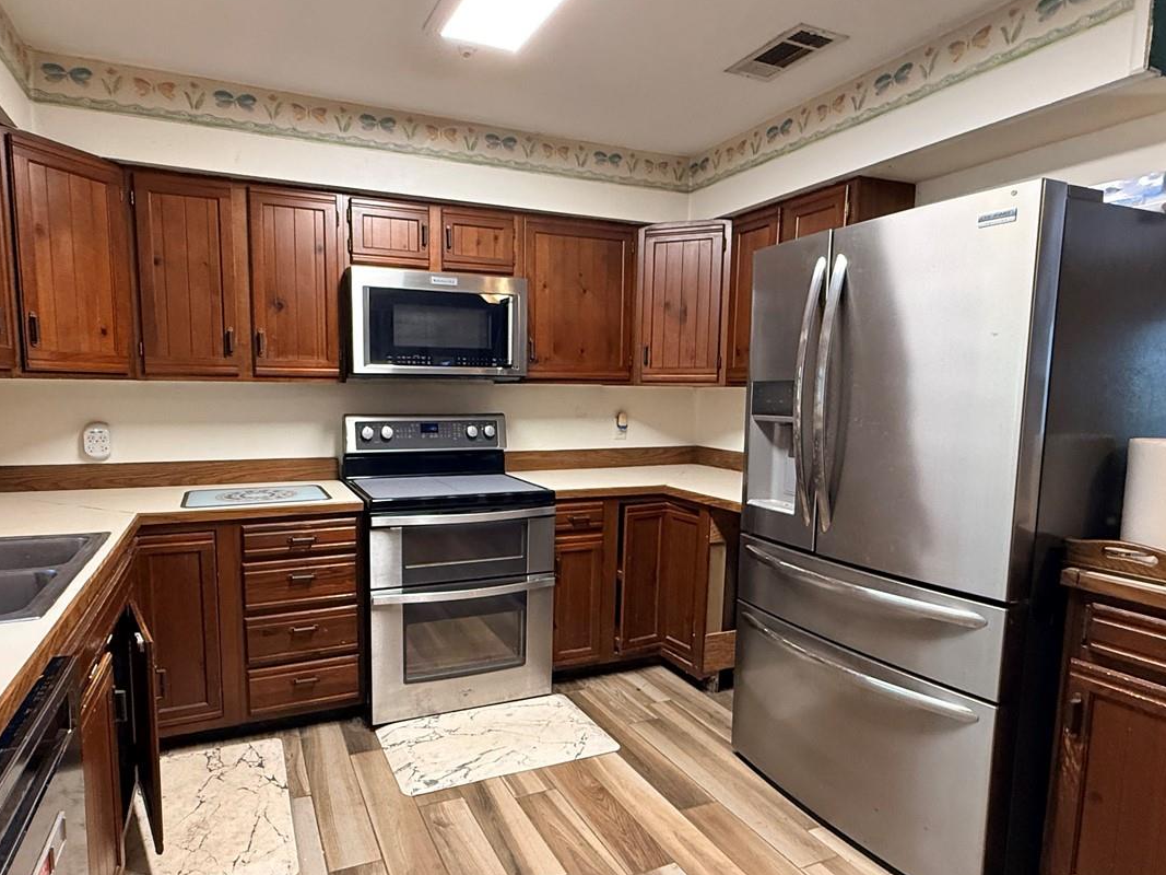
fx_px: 707
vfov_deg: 63.3
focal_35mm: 21
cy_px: 474
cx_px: 521
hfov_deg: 78.7
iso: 500
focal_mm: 2.22
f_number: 2.2
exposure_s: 1/60
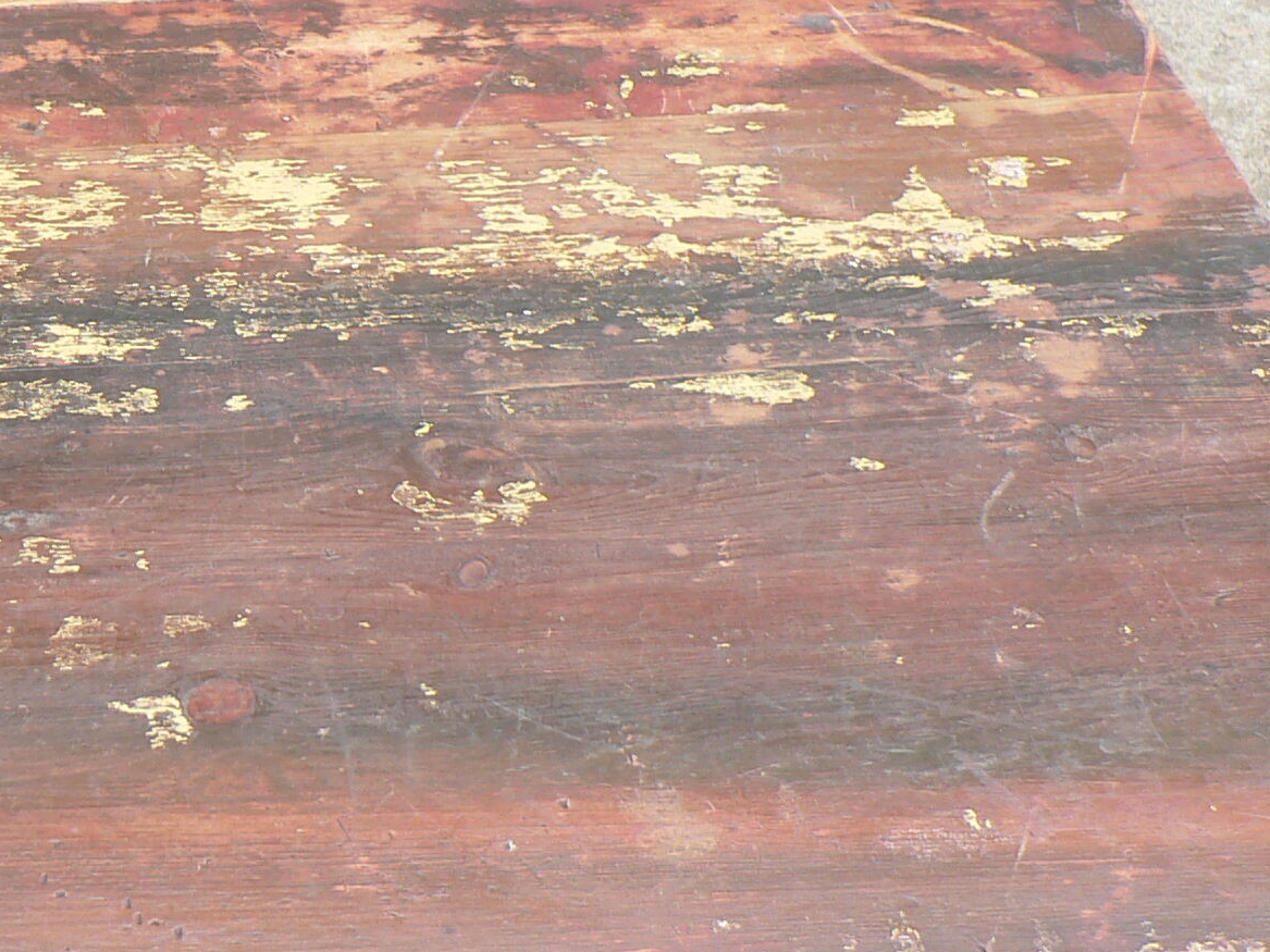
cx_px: 64
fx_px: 2898
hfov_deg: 23.9
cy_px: 237
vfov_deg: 18.5
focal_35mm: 79
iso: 80
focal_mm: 6
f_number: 2.8
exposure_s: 1/125
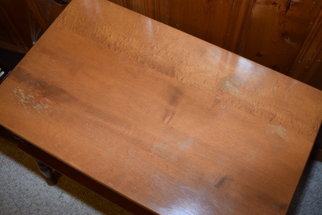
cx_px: 161
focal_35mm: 40
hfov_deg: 47.9
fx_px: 362
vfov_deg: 33.0
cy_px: 108
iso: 450
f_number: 4
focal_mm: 27
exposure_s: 1/60
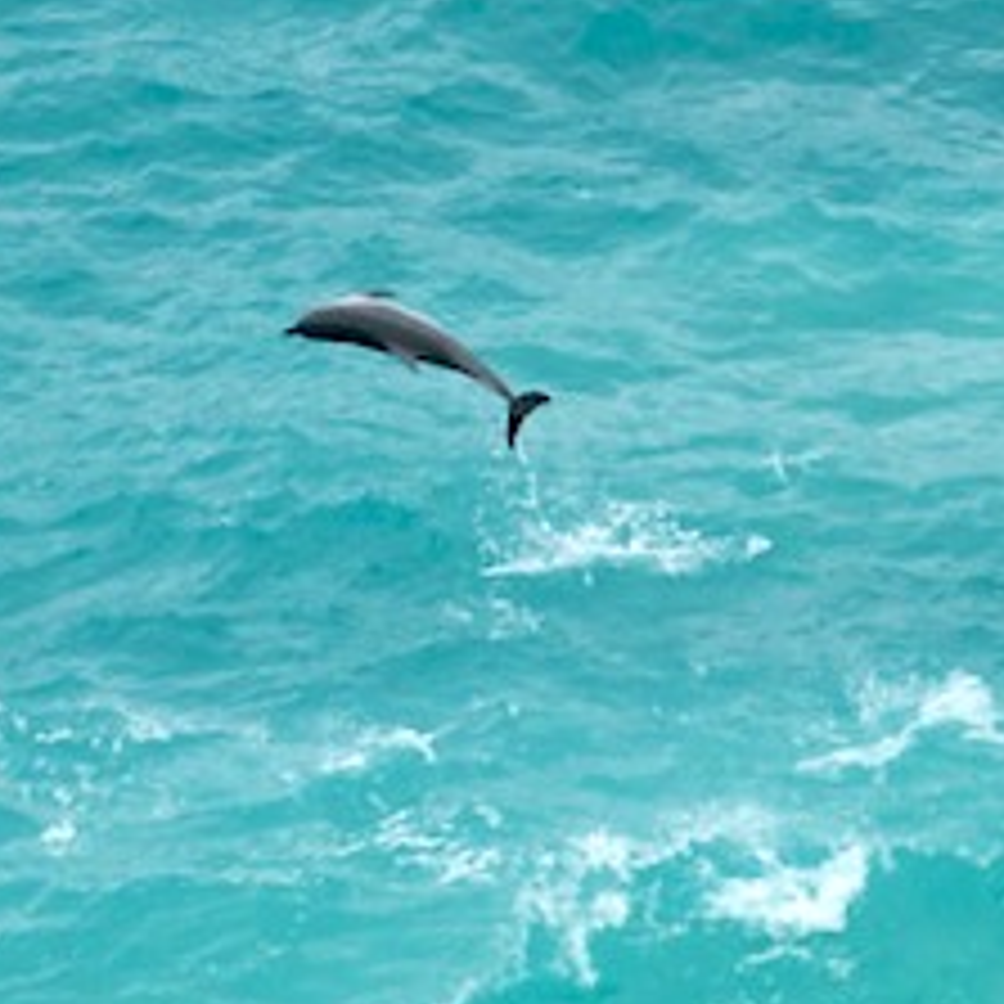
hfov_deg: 6.0
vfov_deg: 6.0
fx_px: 9554
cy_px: 565
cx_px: 599
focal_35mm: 291
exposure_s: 1/320
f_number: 9
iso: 320
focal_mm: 85
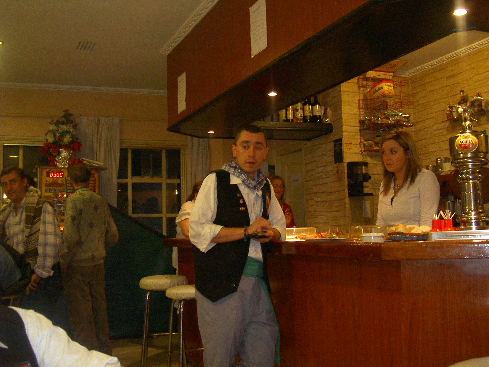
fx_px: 551
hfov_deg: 47.9
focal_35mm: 39
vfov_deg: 36.8
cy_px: 184
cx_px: 244
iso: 100
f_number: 2.8
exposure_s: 1/59.5
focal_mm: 8
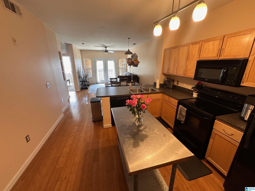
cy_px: 96
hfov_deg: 102.1
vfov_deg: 85.7
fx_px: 103
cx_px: 128
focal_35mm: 14
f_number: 2.2
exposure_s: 1/60
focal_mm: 2.22
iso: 200
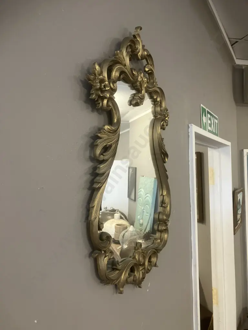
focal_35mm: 28
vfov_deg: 63.4
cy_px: 165
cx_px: 124
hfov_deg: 49.7
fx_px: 267
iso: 160
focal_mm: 3.99
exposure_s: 1/50
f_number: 1.8
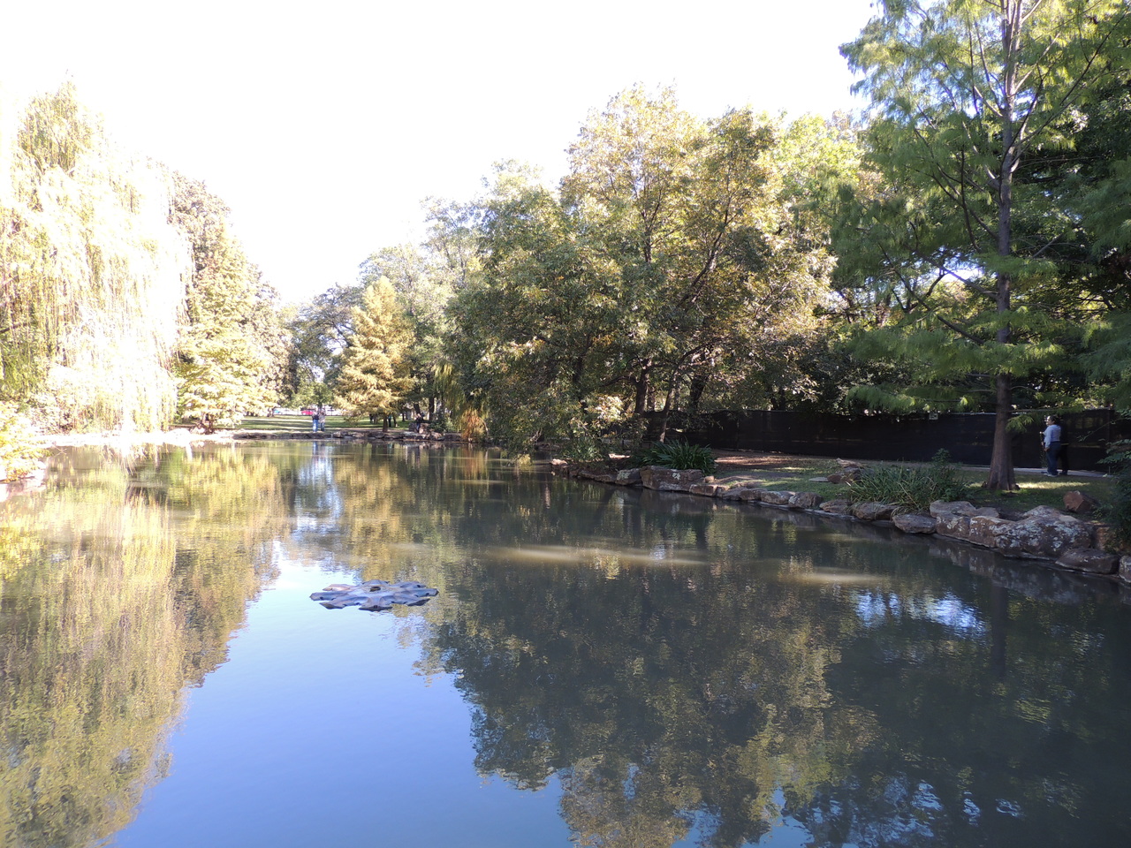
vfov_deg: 56.8
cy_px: 424
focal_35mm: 24
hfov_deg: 71.6
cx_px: 566
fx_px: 784
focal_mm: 4.3
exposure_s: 1/125
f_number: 3
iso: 100
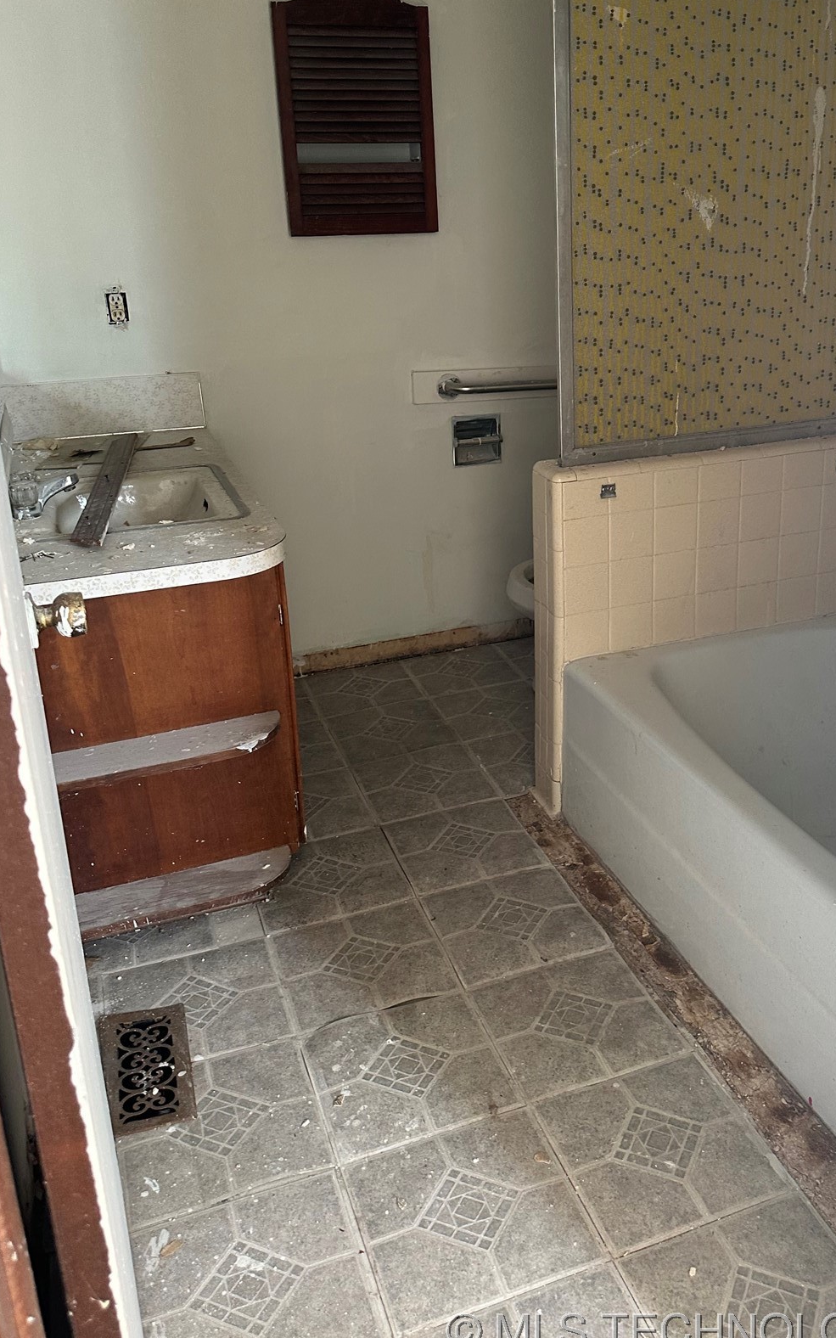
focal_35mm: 31
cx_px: 527
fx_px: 1130
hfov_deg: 40.3
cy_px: 564
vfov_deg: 60.9
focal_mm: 6.86
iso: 250
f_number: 1.78
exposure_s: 1/75
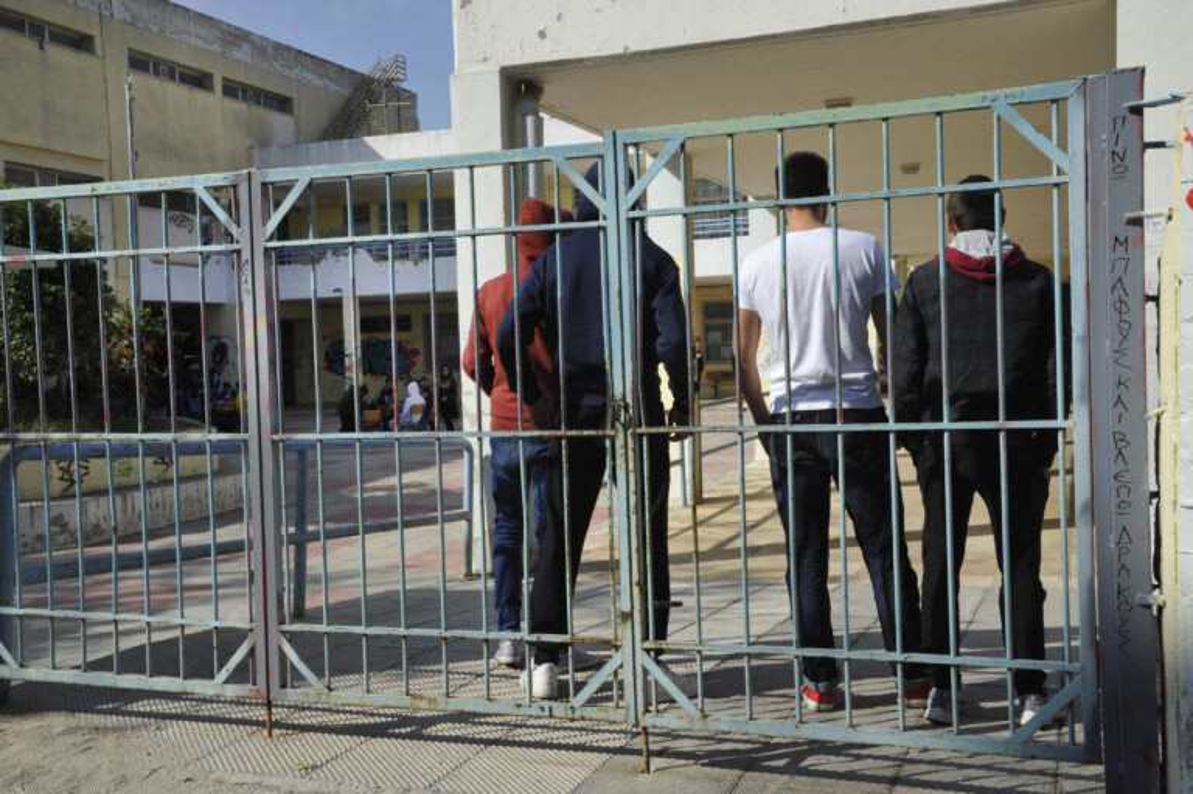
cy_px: 397
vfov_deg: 33.4
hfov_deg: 48.5
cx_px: 596
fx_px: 1325
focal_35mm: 40
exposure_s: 1/250
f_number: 18
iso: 500
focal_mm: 40
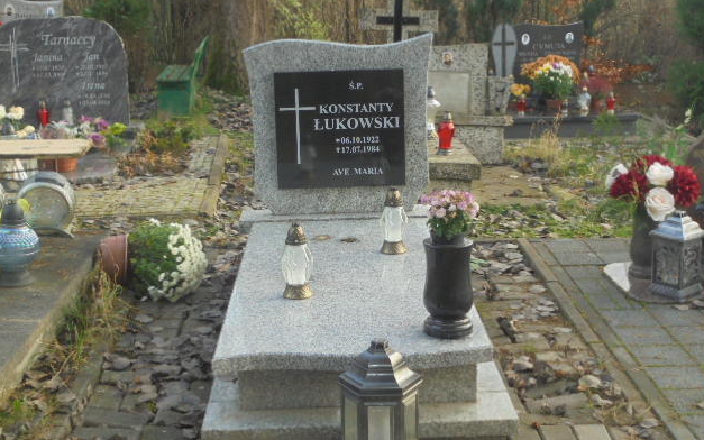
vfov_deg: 24.4
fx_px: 1017
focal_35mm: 53
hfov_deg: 38.2
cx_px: 356
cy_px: 227
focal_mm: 8.9
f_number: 4.8
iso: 100
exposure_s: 1/50
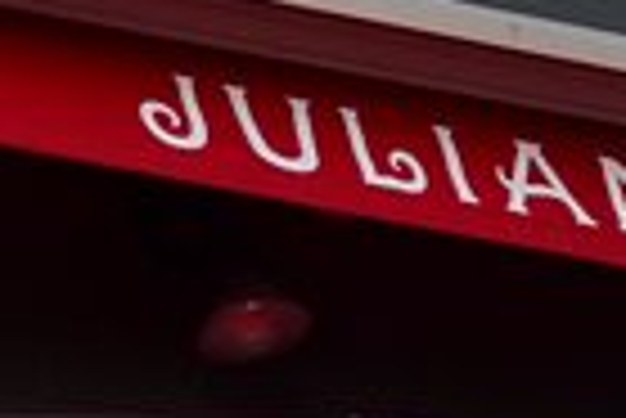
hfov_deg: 7.2
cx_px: 459
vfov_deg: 4.8
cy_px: -503
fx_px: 4938
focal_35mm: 284
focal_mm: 35
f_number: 1.8
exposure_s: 1/1600
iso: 200
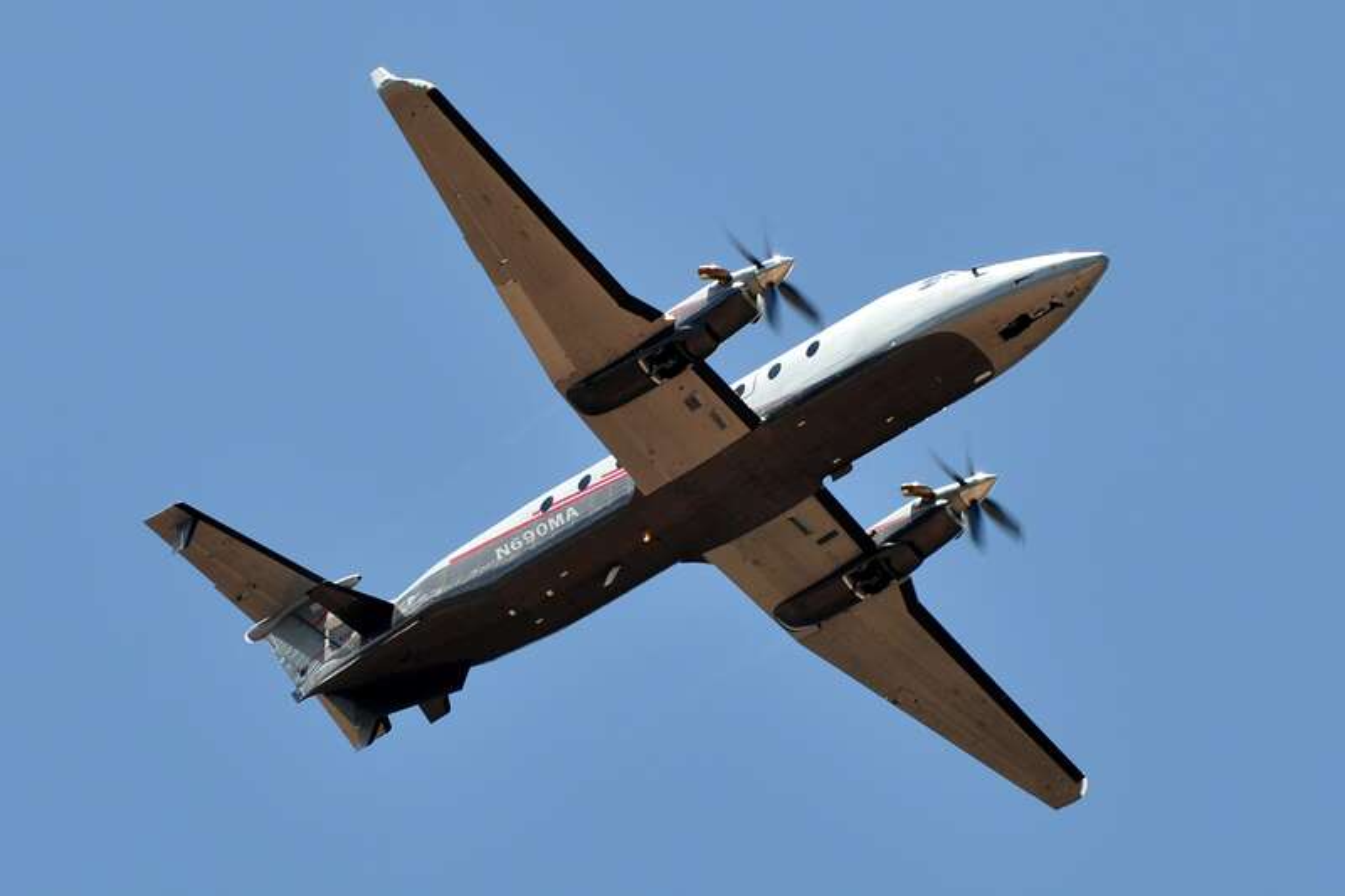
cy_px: 448
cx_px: 672
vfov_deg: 4.6
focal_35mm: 300
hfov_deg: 6.9
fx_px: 11205
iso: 200
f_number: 9
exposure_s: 1/500
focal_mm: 200
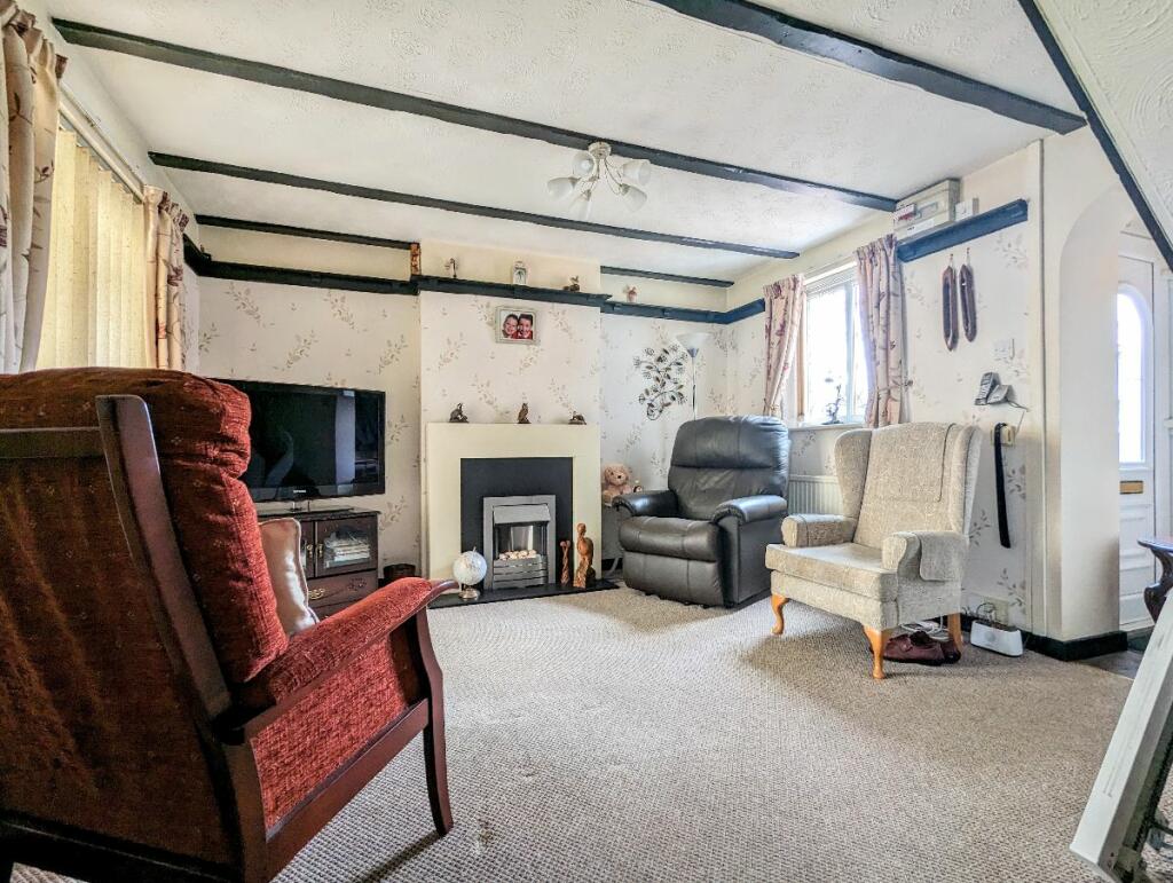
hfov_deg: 94.4
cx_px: 586
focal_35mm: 16
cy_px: 442
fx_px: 543
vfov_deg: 78.2
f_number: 2.2
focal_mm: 2.35
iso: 54
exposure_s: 1/23.8
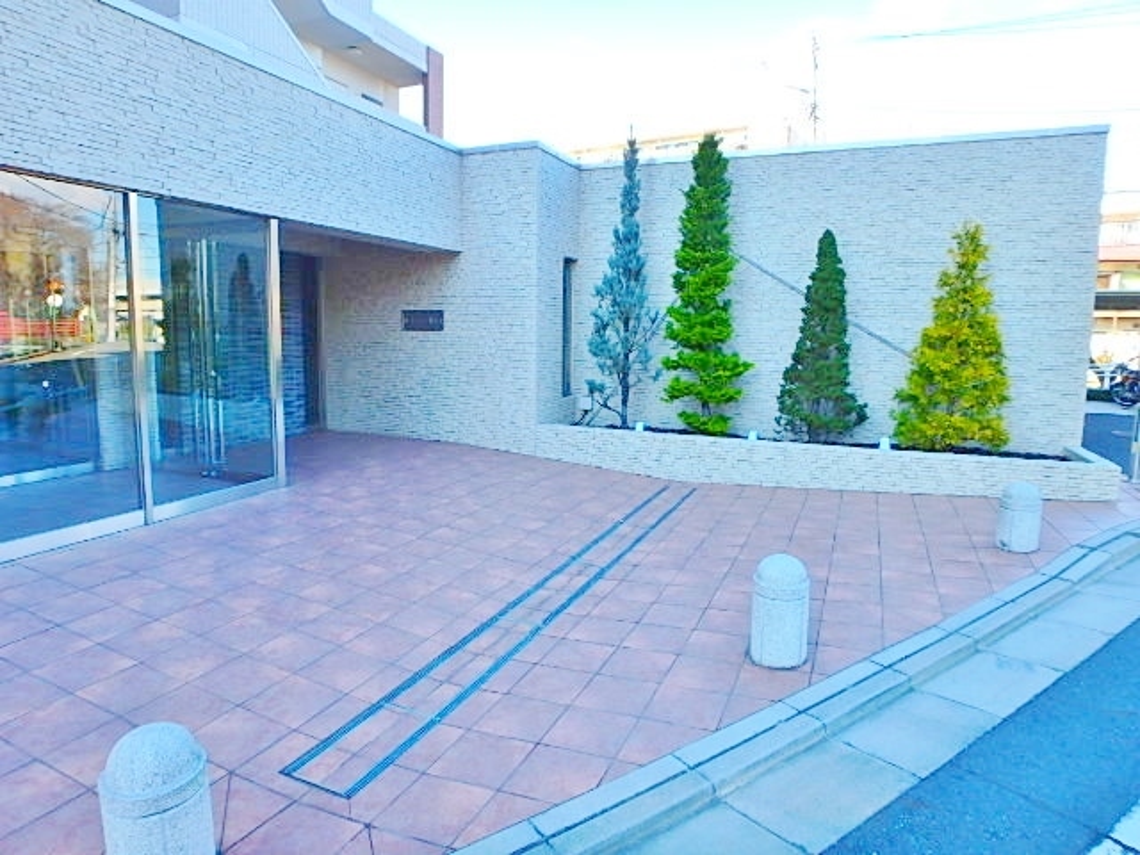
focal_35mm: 21
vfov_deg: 63.4
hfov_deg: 79.0
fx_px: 692
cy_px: 428
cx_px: 570
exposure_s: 1/200
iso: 125
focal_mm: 3.7
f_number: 3.5
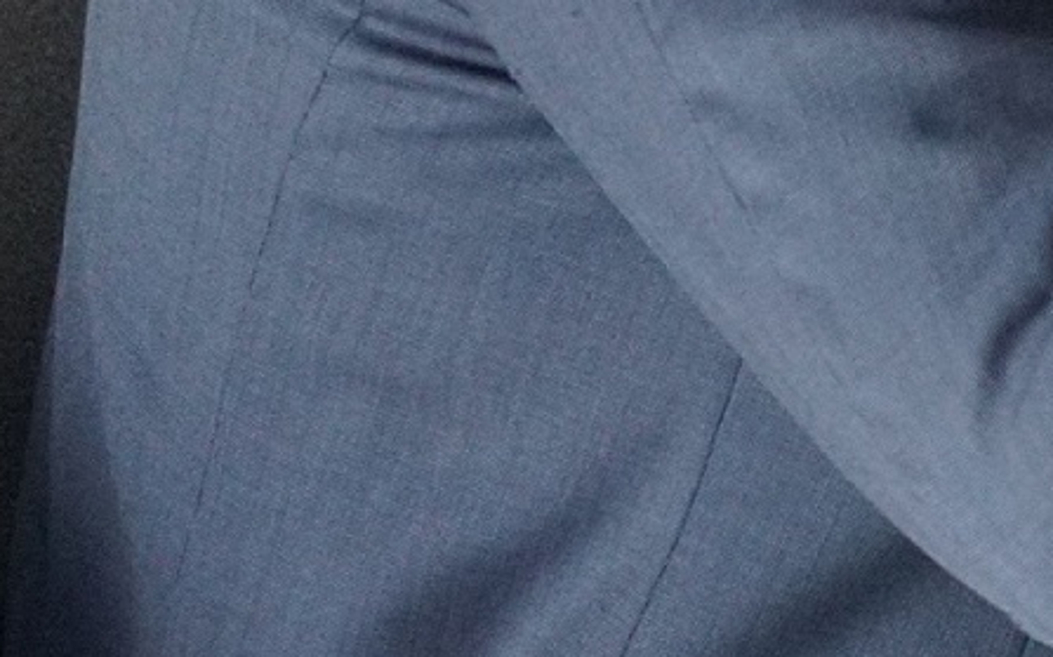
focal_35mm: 184
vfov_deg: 7.0
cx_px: 1948
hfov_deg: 10.6
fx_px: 5278
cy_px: -452
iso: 1250
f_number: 4.5
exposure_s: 1/160
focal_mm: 28
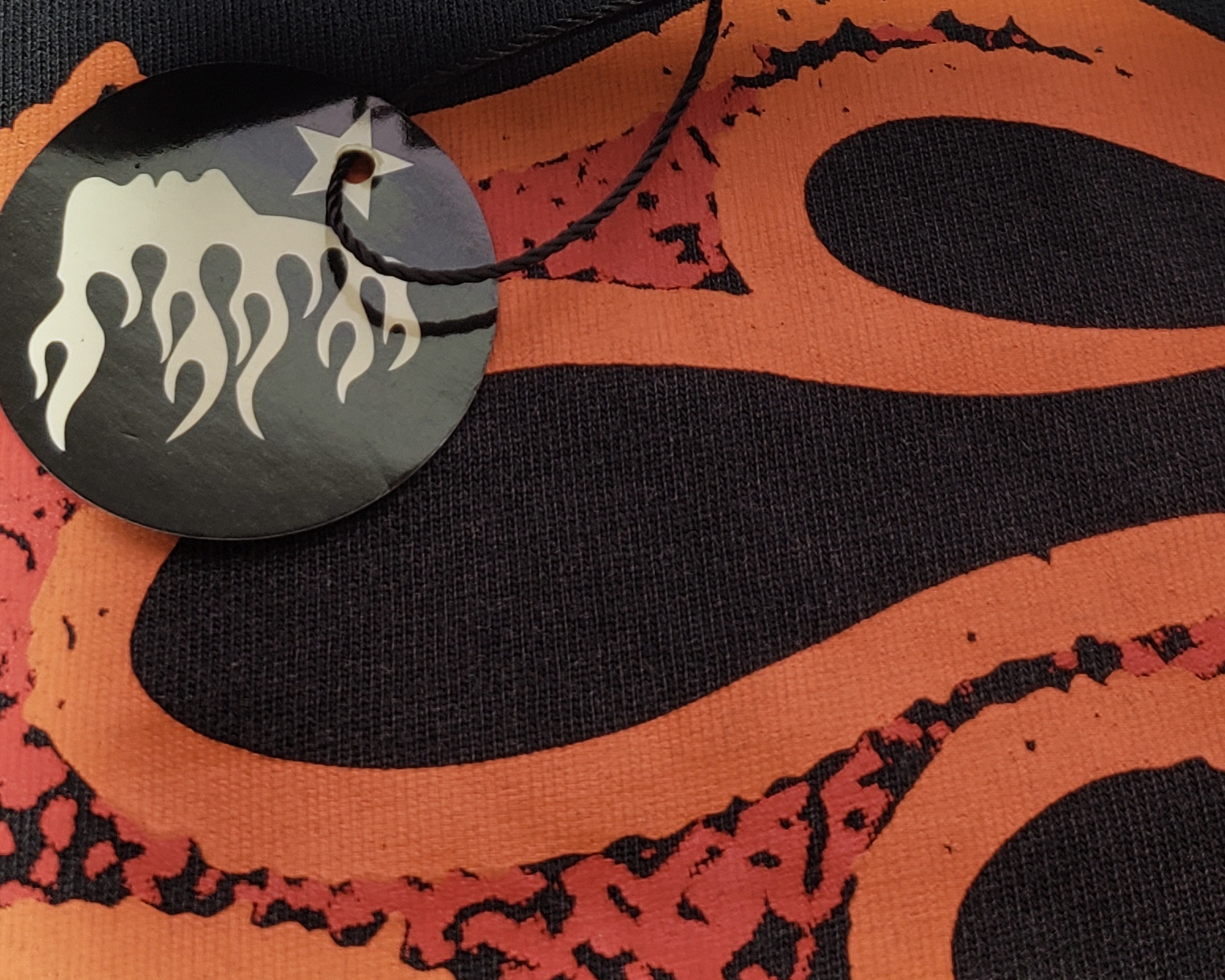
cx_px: 473
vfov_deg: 22.0
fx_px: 2393
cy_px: -79
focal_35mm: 66
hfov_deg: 28.6
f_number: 1.5
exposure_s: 1/122
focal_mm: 4.3
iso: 50
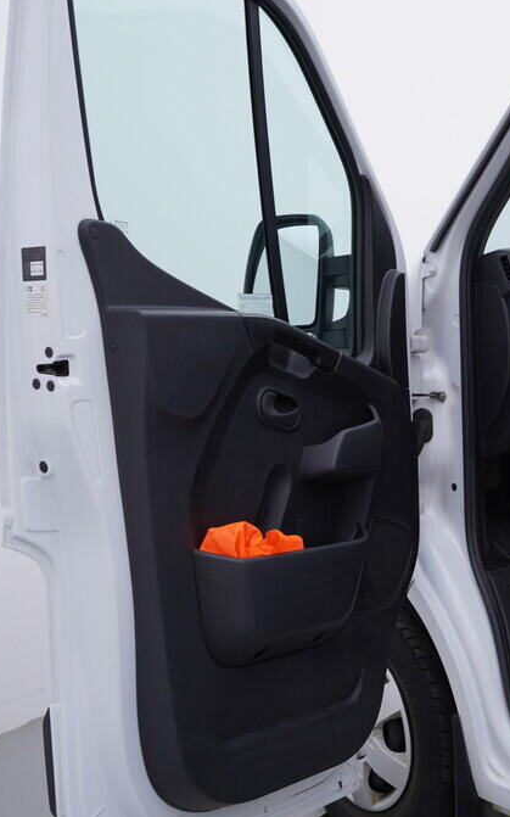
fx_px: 1246
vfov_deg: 36.3
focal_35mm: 56
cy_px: 402
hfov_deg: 22.6
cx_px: 449
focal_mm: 24
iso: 125
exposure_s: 1/80
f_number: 4
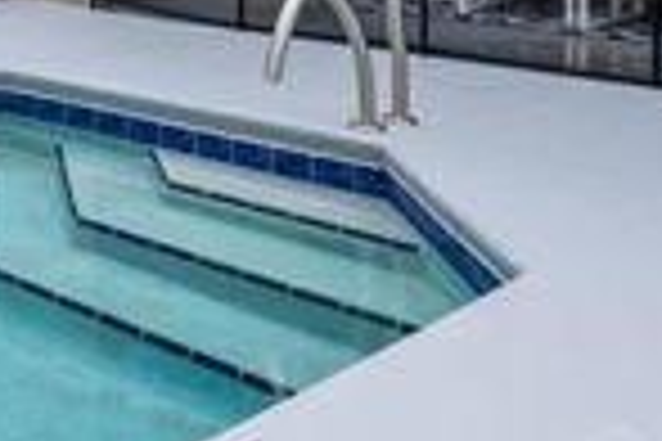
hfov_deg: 27.2
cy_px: -187
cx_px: -25
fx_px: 1276
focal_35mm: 69
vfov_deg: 17.9
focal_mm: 14.5
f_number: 8
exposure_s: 1/1250
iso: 800
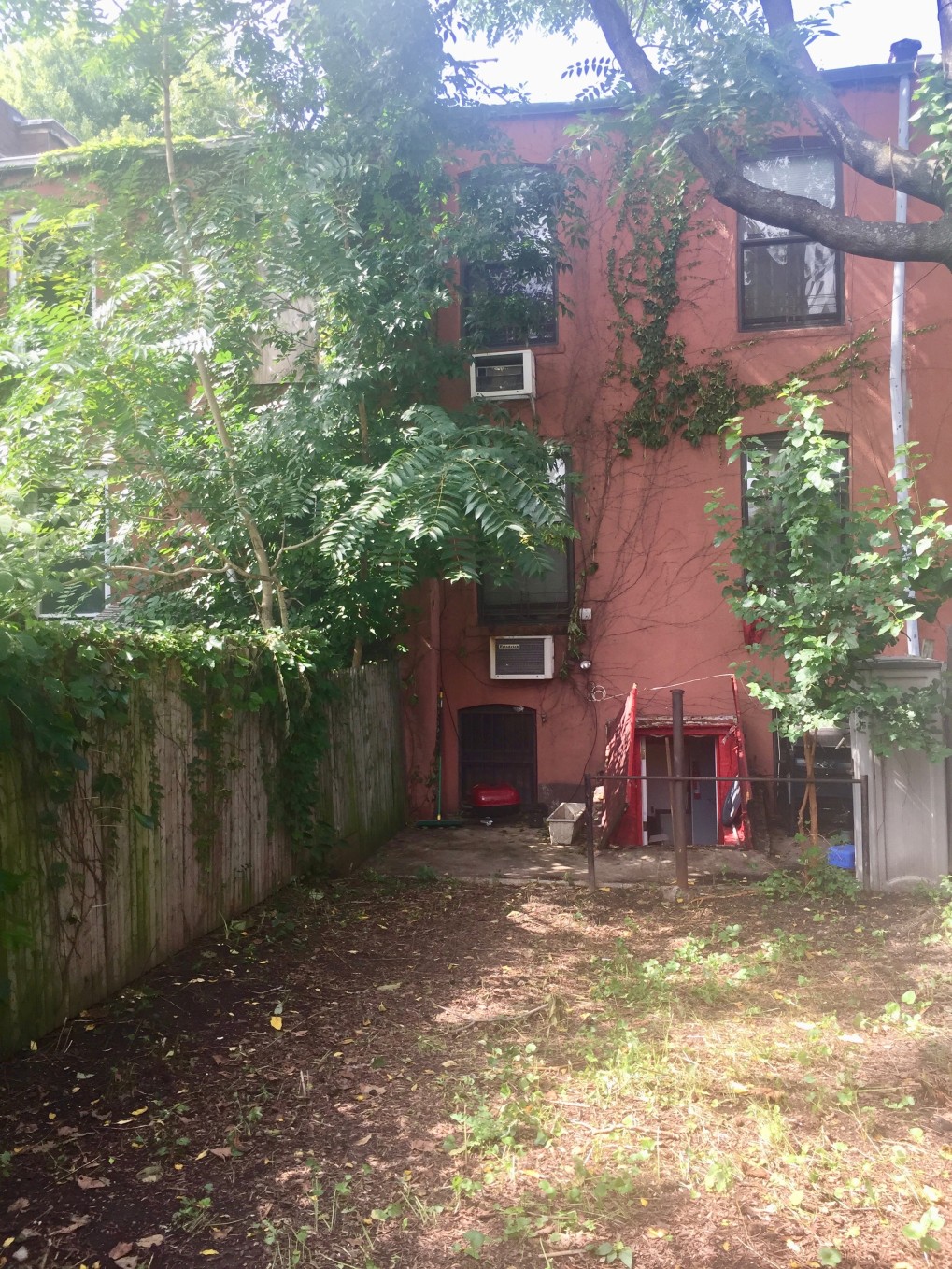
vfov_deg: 61.7
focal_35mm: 29
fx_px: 1063
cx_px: 476
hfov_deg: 48.2
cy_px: 634
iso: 32
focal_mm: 4.15
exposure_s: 1/209
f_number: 2.2
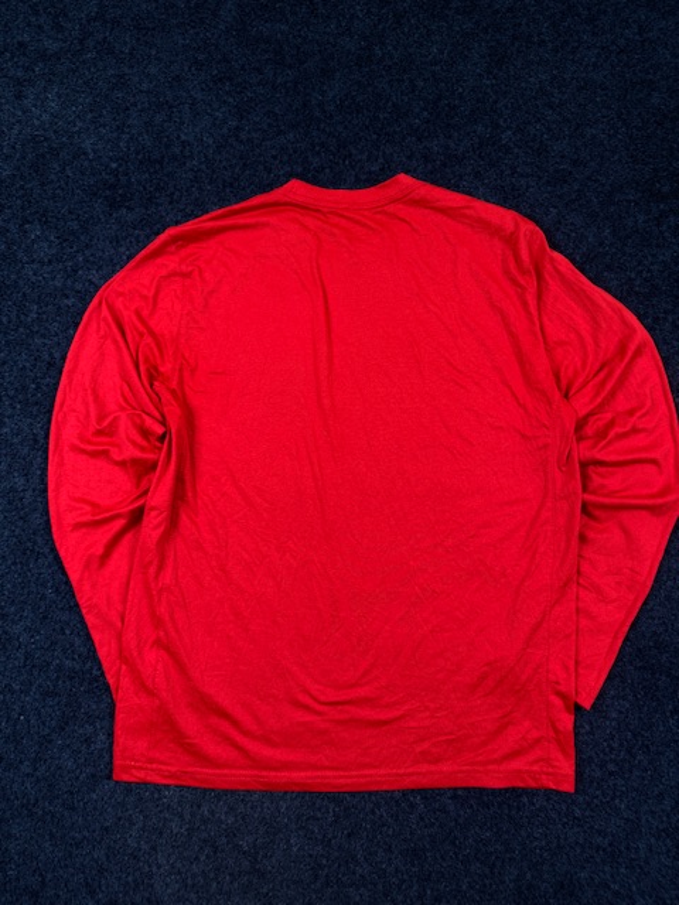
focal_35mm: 24
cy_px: 452
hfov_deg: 56.8
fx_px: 628
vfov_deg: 71.6
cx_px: 340
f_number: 1.78
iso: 160
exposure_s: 1/100
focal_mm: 6.76
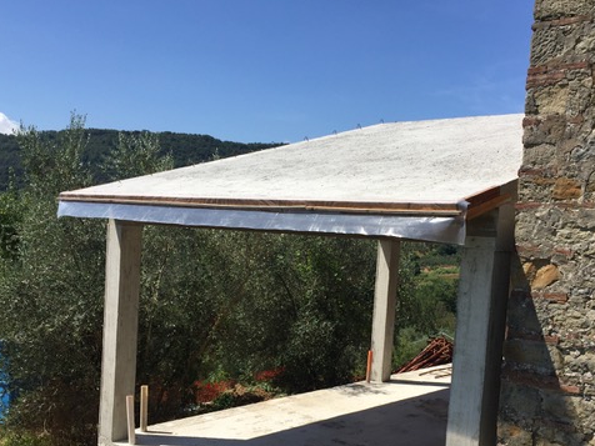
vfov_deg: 36.5
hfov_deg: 47.7
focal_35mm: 39
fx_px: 670
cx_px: 345
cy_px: 291
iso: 32
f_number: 2.2
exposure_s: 1/2475
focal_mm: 4.15
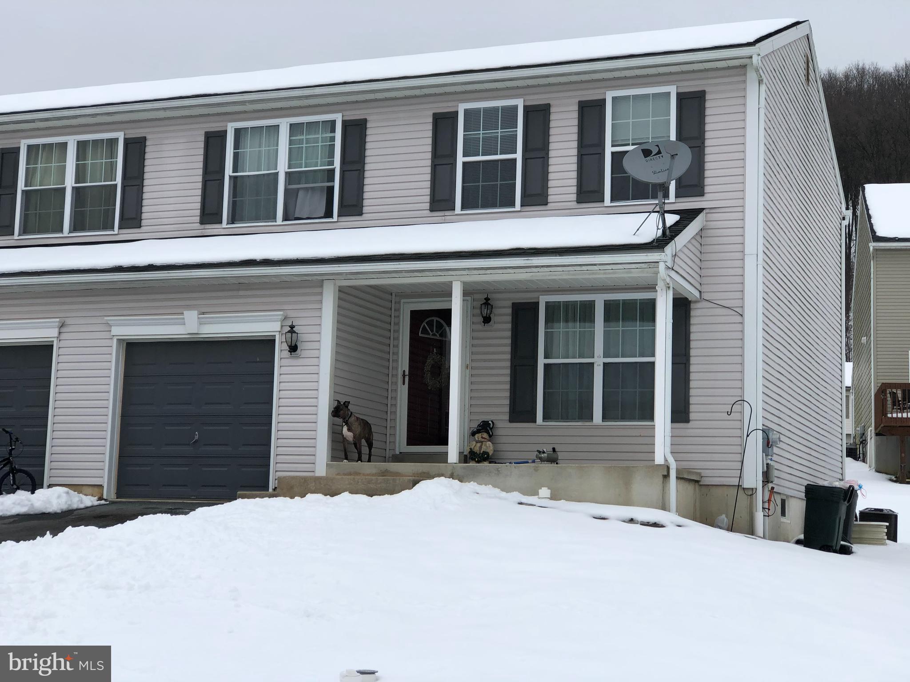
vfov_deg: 25.7
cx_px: 455
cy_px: 341
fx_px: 1498
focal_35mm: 57
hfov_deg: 33.8
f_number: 2.8
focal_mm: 6.6
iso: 20
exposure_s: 1/458
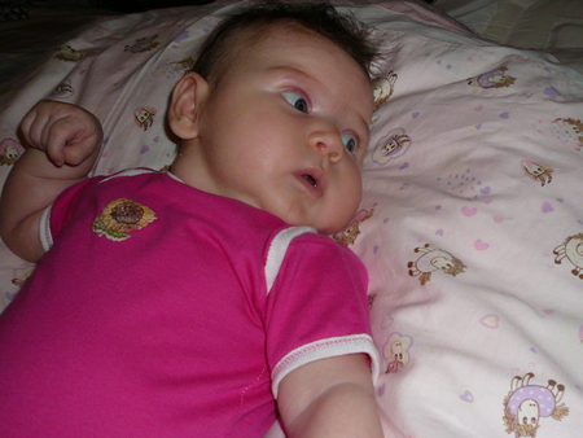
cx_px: 292
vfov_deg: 49.8
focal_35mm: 28
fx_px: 472
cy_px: 219
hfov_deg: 63.4
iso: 100
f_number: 2.8
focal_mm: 4.6
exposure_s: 1/30
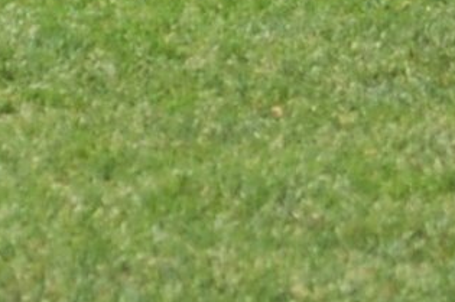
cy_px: -725
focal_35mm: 733
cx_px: -669
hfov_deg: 2.8
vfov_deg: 1.9
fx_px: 9250
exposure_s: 1/800
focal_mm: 70
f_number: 4
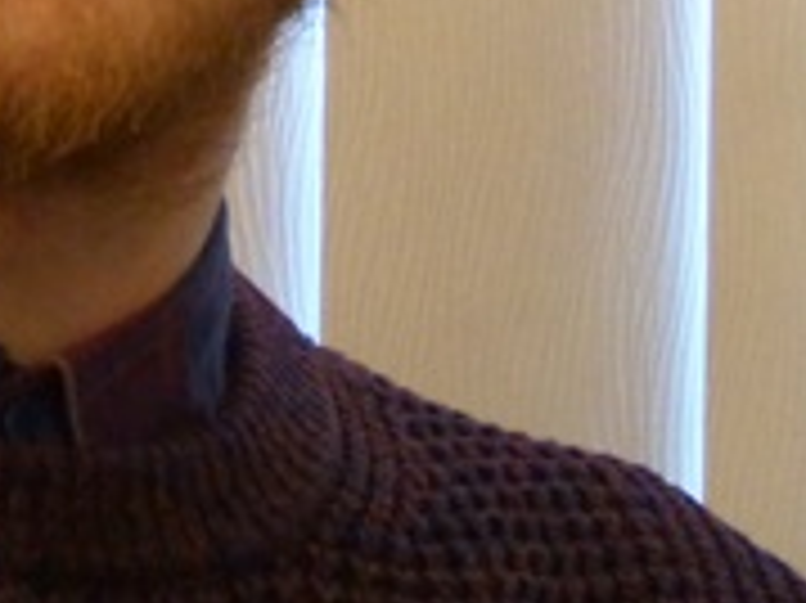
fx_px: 15101
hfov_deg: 3.1
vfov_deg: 2.3
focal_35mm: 649
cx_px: -113
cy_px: -448
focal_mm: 23.1
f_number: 3.6
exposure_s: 1/40
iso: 400
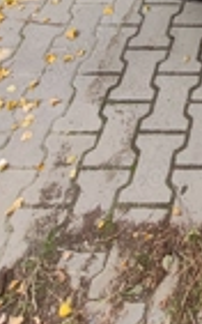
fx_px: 423
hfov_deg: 21.0
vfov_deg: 32.2
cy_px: -92
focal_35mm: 48
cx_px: 333
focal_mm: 1.96
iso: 50
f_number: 2.2
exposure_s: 1/330
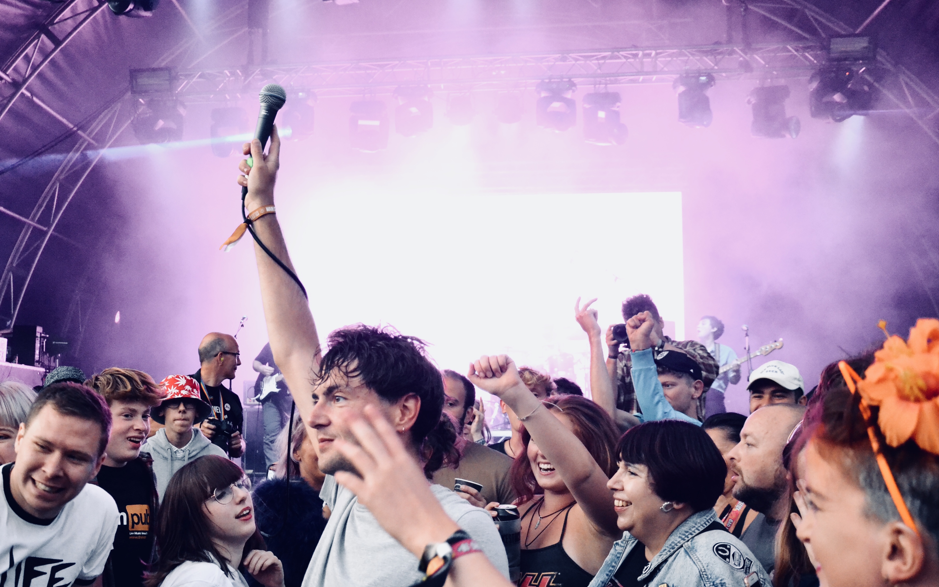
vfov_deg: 30.7
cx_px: 333
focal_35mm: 42
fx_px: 1066
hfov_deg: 47.0
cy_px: 352
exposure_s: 1/320
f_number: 4.5
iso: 3200
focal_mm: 21
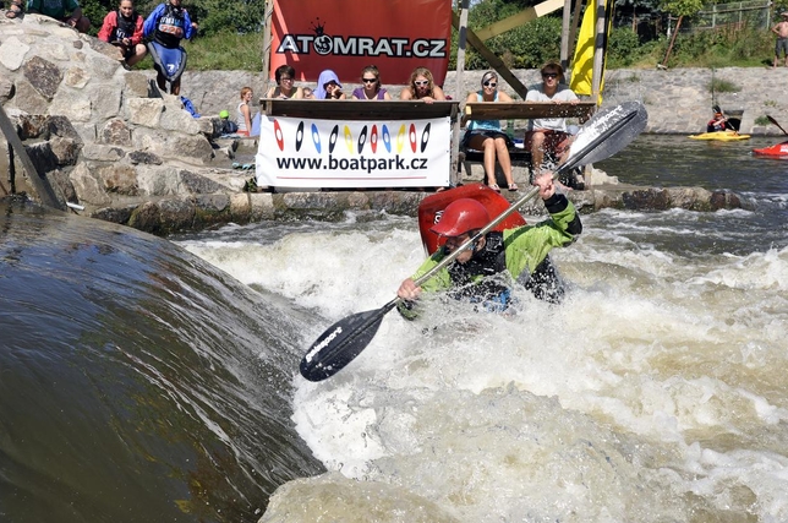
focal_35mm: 40
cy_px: 258
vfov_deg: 33.3
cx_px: 396
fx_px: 874
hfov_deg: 48.5
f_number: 6.3
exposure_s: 1/1000
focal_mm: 26
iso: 200
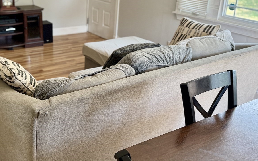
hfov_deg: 43.6
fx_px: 316
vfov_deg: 28.5
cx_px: 80
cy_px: 58
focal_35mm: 45
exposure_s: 1/156
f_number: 1.78
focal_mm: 6.76
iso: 200
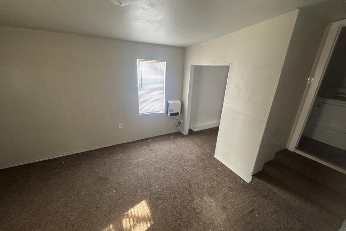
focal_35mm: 15
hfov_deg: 100.4
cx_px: 175
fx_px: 144
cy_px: 116
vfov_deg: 77.3
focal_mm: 2.22
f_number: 2.2
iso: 500
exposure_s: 1/60
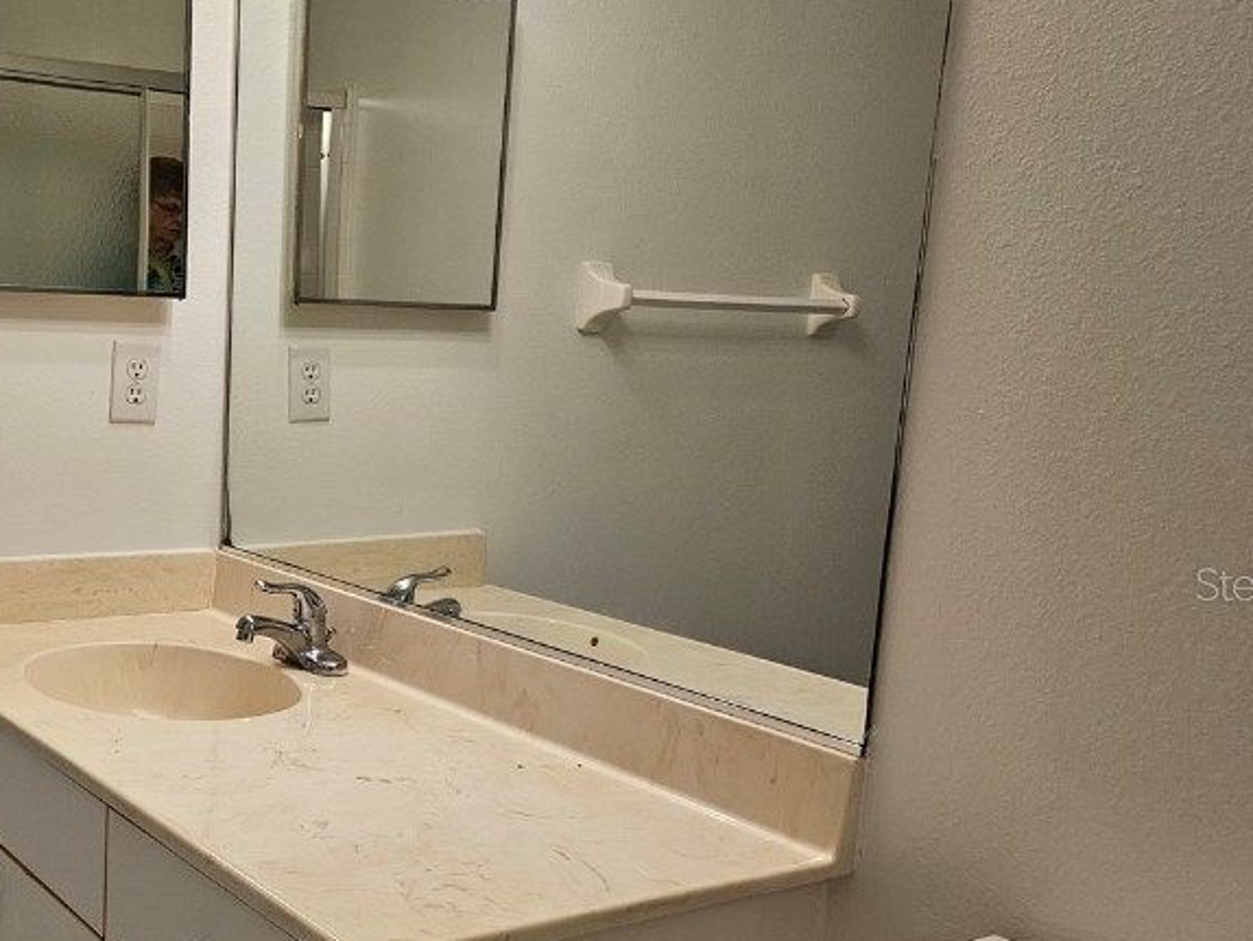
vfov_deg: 35.0
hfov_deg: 44.0
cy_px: 583
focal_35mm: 41
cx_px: 284
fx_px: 1485
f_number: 1.8
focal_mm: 5.4
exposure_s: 1/120
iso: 200
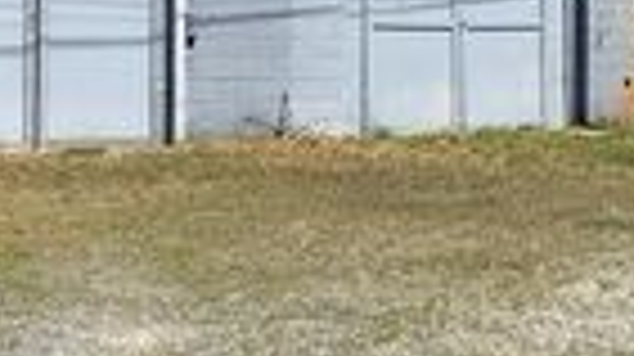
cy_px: -11
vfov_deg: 10.7
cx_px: 742
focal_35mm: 112
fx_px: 1881
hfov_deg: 18.2
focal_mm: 3
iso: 16
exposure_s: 1/2320
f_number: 1.8
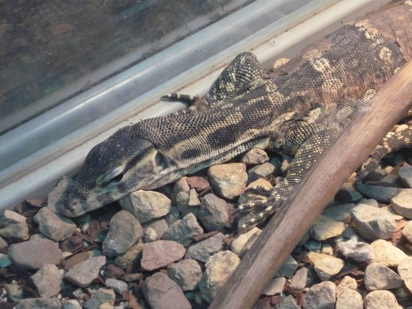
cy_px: 154
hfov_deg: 19.6
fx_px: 1190
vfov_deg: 14.8
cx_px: 206
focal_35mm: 100
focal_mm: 16.5
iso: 800
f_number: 5.1
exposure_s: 1/25
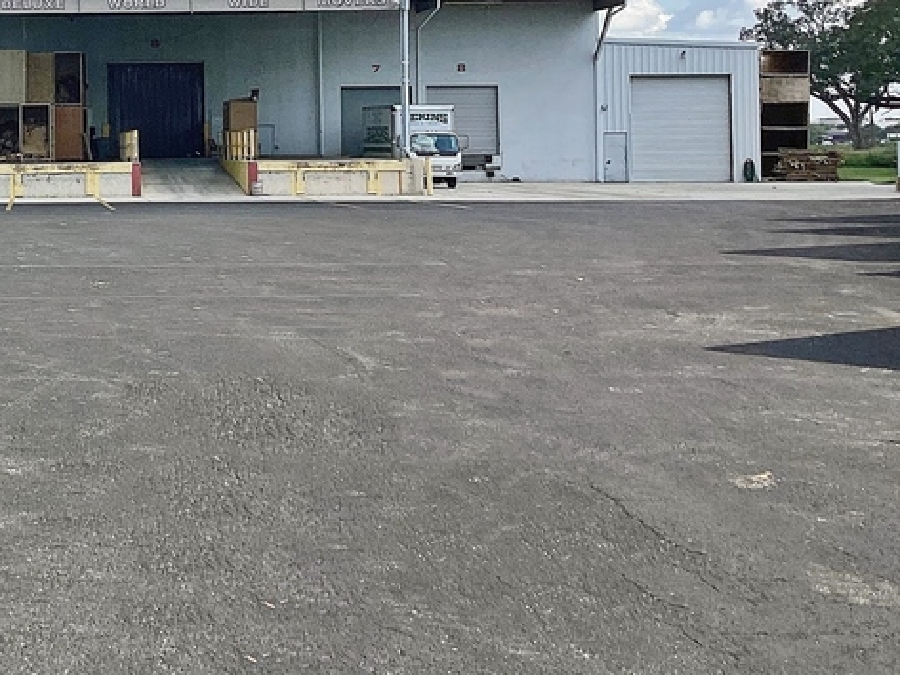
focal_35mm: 63
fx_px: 1638
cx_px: -11
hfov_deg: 28.7
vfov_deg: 22.9
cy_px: 107
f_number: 2.4
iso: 25
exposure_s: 1/1698
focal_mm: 3.3
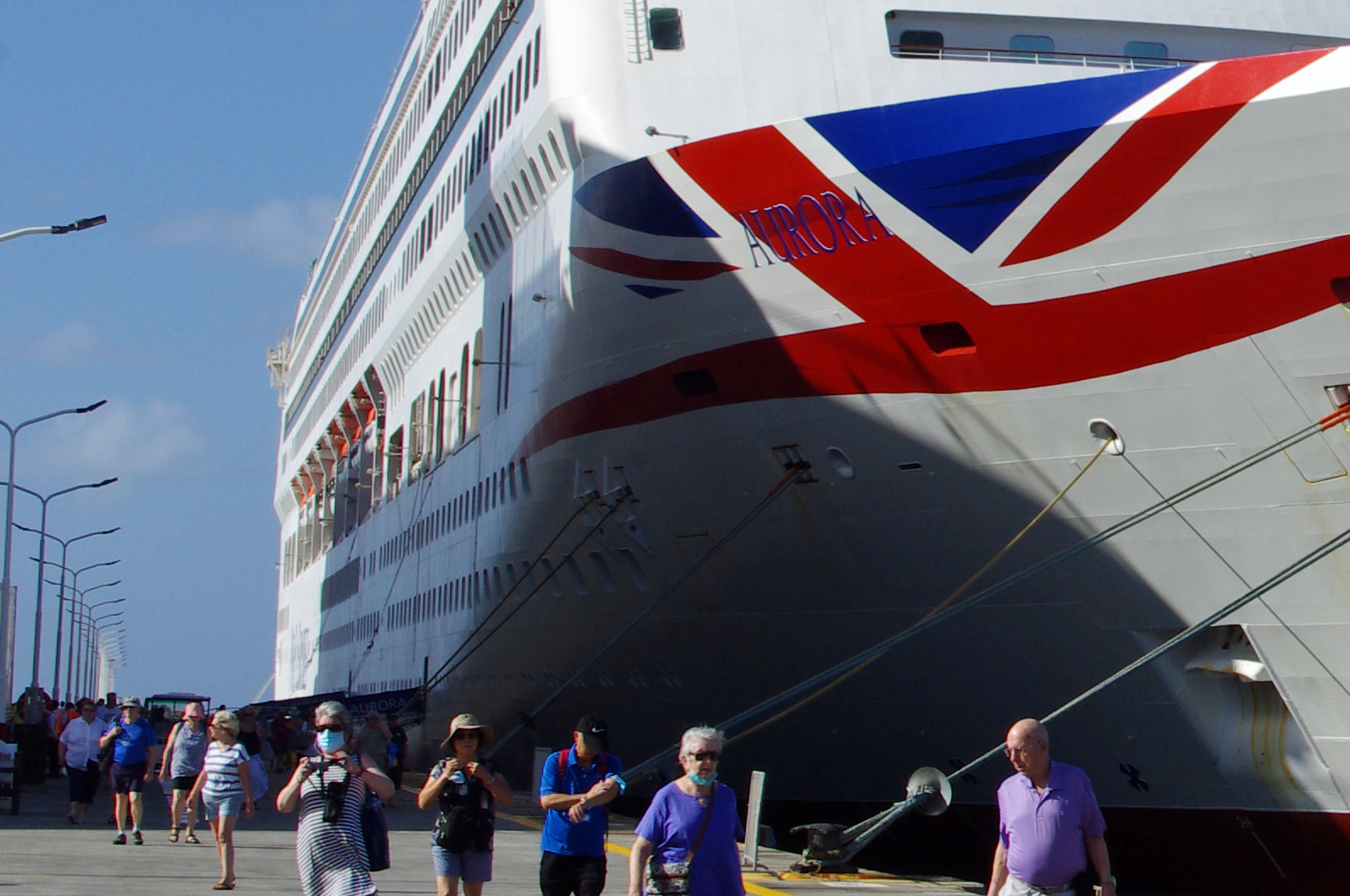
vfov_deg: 12.1
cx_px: 1516
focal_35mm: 113
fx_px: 4233
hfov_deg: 17.5
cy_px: 301
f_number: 14
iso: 200
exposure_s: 1/200
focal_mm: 28.13
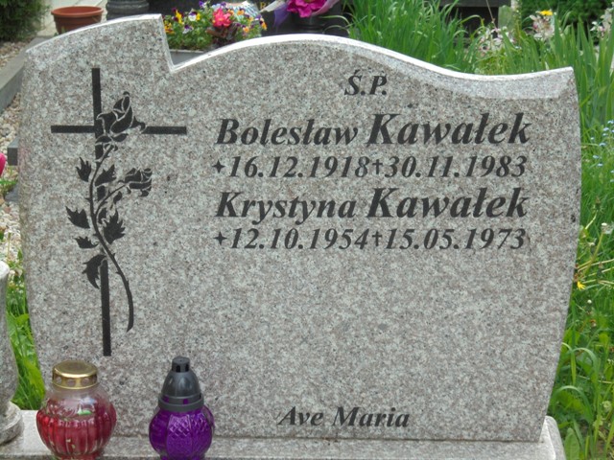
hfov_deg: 20.9
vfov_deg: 15.7
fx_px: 1667
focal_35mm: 94
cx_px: 307
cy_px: 230
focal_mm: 16.9
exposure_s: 1/160
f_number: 4.7
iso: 100
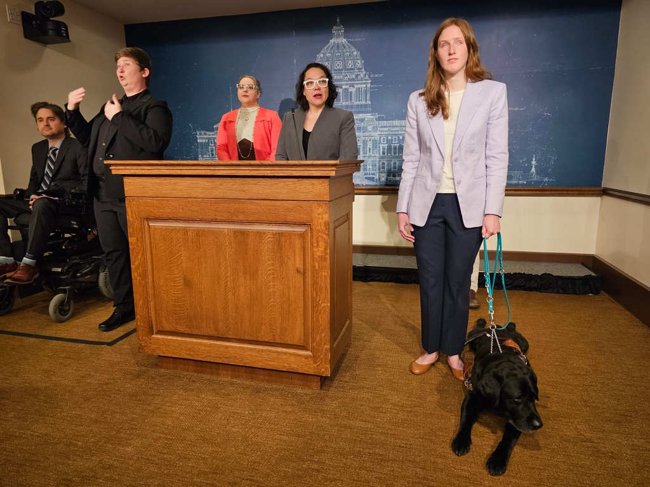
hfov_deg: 73.9
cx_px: 325
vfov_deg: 58.9
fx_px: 432
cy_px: 244
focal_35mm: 23
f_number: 1.7
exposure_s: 1/120
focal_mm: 6.3
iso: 250
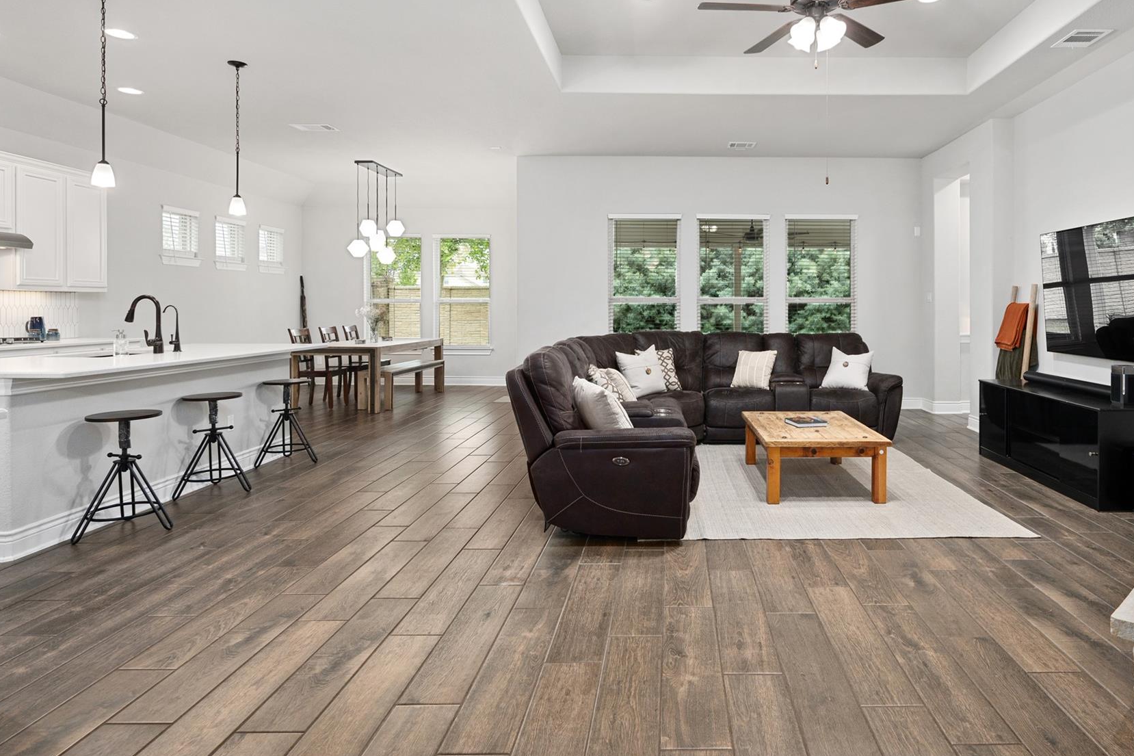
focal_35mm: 22
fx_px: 681
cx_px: 683
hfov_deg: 78.6
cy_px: 301
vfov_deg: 57.6
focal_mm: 17.5
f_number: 8
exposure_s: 1/13
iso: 800
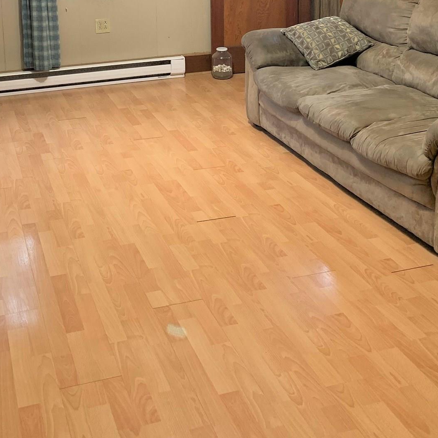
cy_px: 22
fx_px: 716
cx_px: 180
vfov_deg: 31.9
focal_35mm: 50
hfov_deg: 33.9
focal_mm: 4.25
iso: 80
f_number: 1.8
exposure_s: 1/60
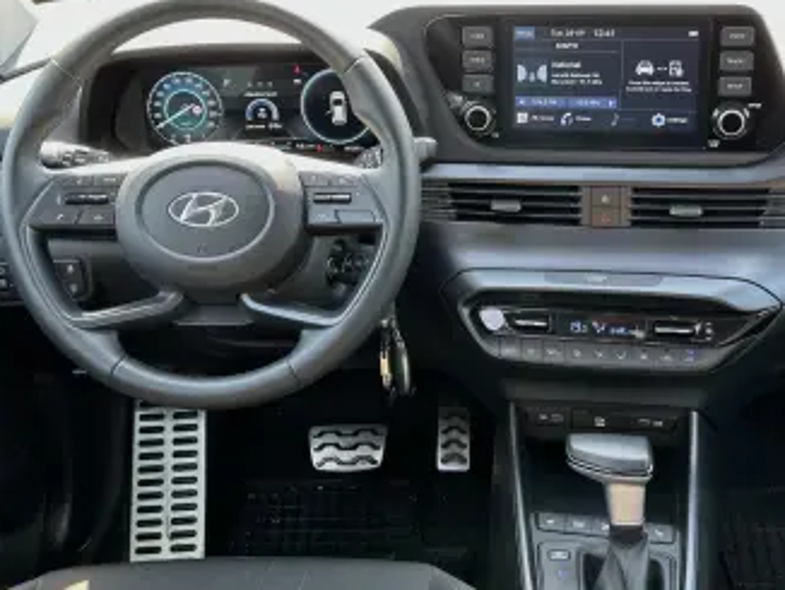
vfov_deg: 27.5
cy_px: 270
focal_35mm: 53
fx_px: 1203
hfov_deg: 36.1
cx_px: 429
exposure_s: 1/73
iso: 80
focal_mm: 6.86
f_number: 1.78
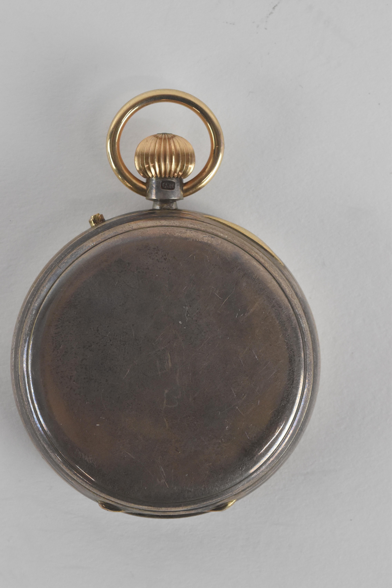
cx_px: 196
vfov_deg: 13.0
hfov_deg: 8.7
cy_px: 294
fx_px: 2572
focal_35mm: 158
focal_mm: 105
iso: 2000
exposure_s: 1/160
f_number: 11
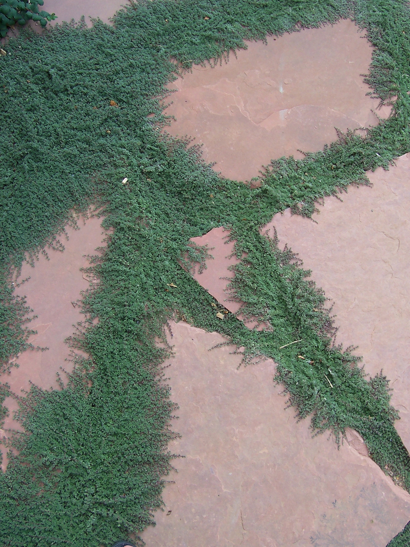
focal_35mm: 37
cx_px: 205
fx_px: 584
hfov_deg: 38.7
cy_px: 274
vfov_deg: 50.1
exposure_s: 1/350
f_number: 2.8
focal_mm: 5.6
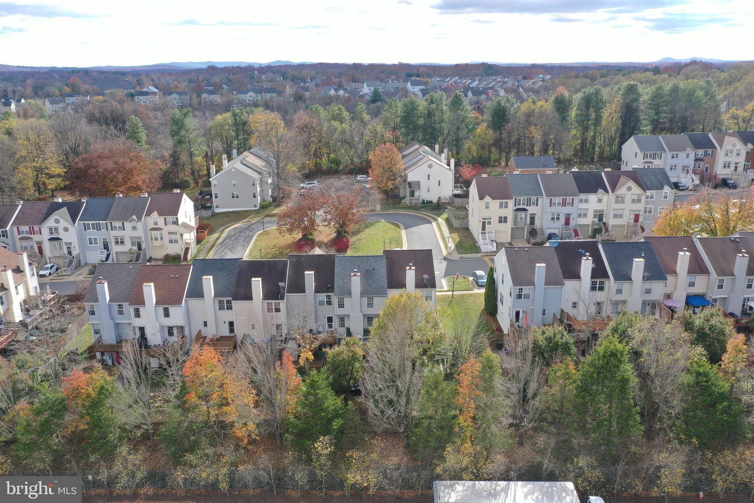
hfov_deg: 65.5
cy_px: 252
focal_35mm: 28
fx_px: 586
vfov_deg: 46.4
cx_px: 377
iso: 100
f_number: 5
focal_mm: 10.26
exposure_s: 1/240
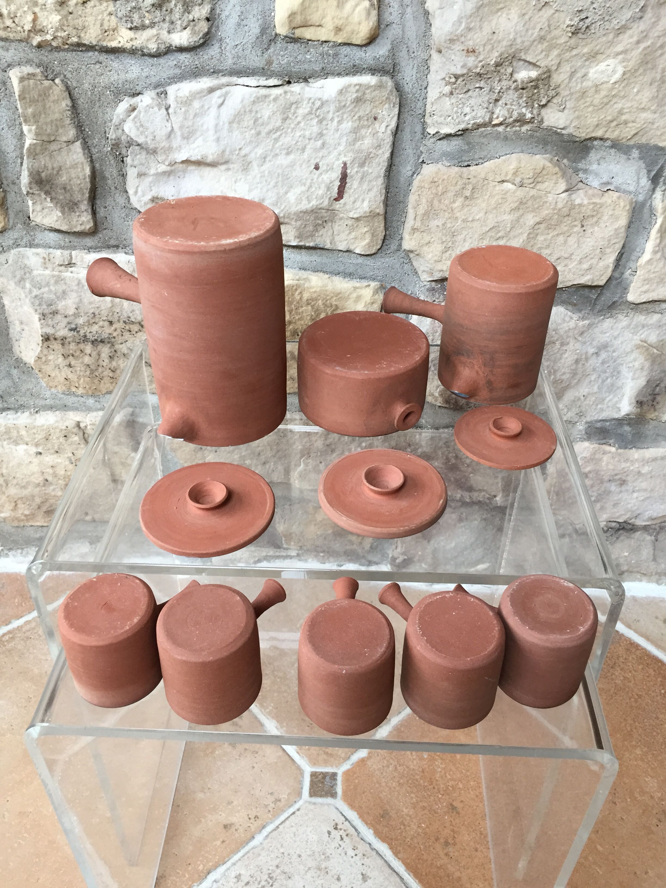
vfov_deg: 61.7
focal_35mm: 29
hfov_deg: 48.2
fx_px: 744
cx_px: 333
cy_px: 444
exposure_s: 1/33
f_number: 2.2
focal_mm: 4.15
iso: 64
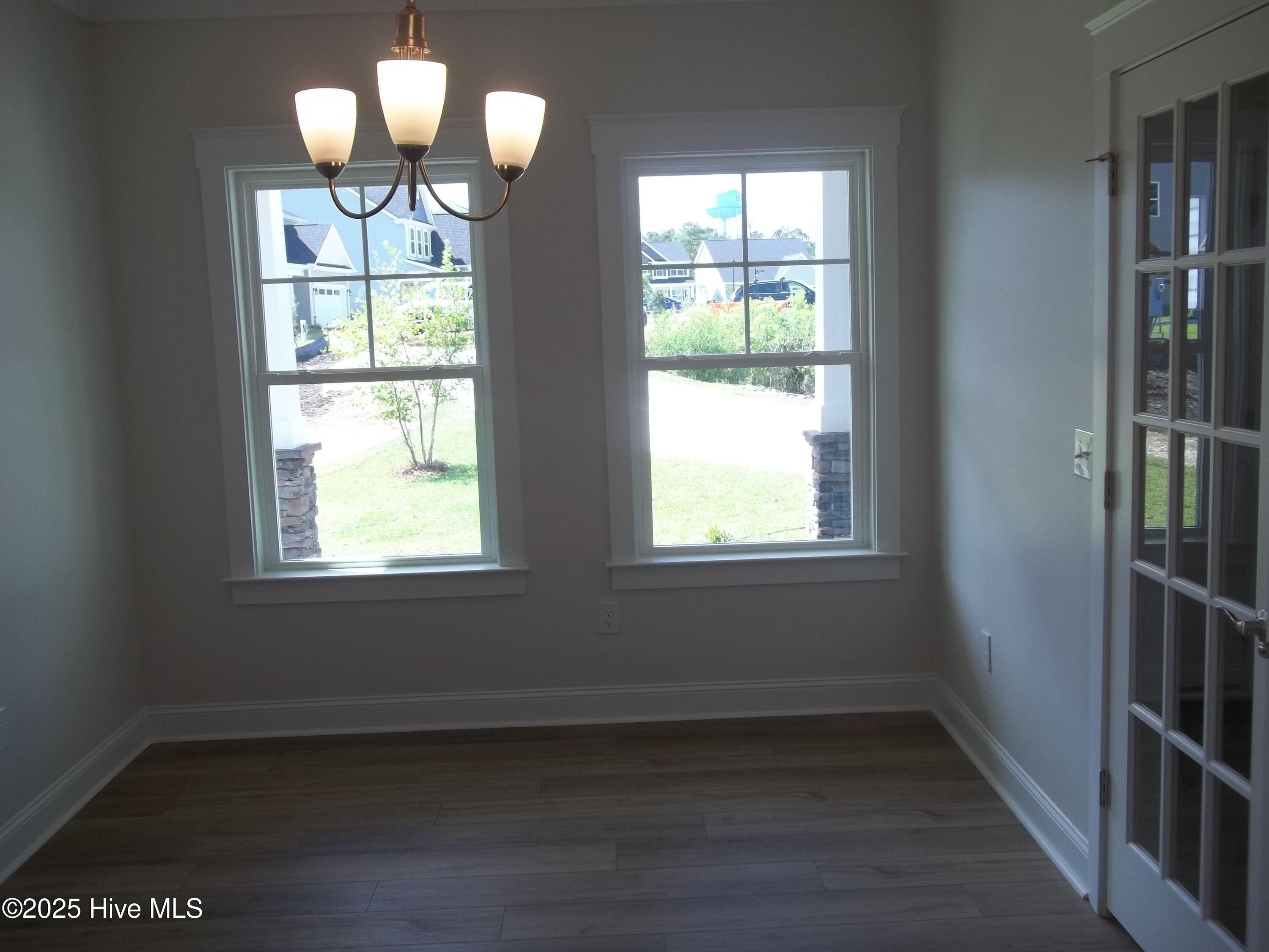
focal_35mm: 32
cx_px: 634
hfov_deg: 56.8
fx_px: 1173
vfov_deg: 44.2
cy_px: 476
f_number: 2.9
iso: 64
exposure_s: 1/125
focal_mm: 5.7
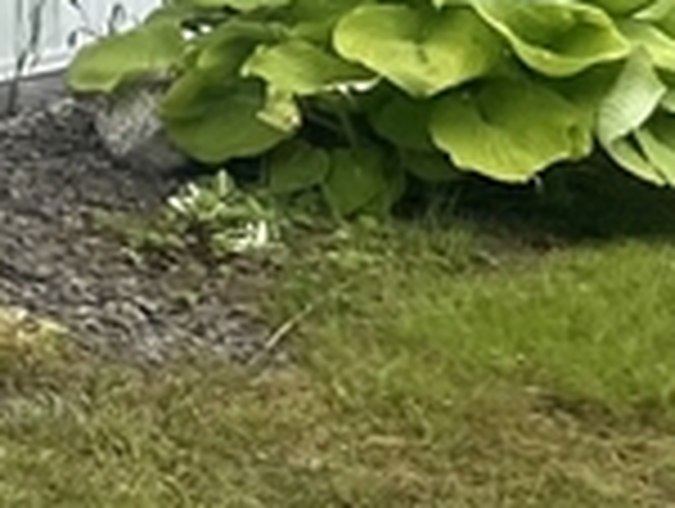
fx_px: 3457
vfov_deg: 7.9
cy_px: -670
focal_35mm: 177
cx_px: -1408
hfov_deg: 8.9
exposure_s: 1/924
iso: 50
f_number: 1.5
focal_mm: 5.7
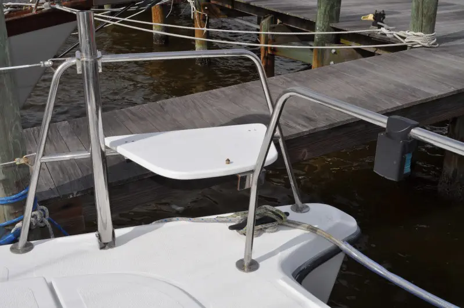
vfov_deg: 34.1
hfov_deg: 49.6
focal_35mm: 39
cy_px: 154
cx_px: 232
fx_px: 502
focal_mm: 26
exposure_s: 1/200
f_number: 18
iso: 200
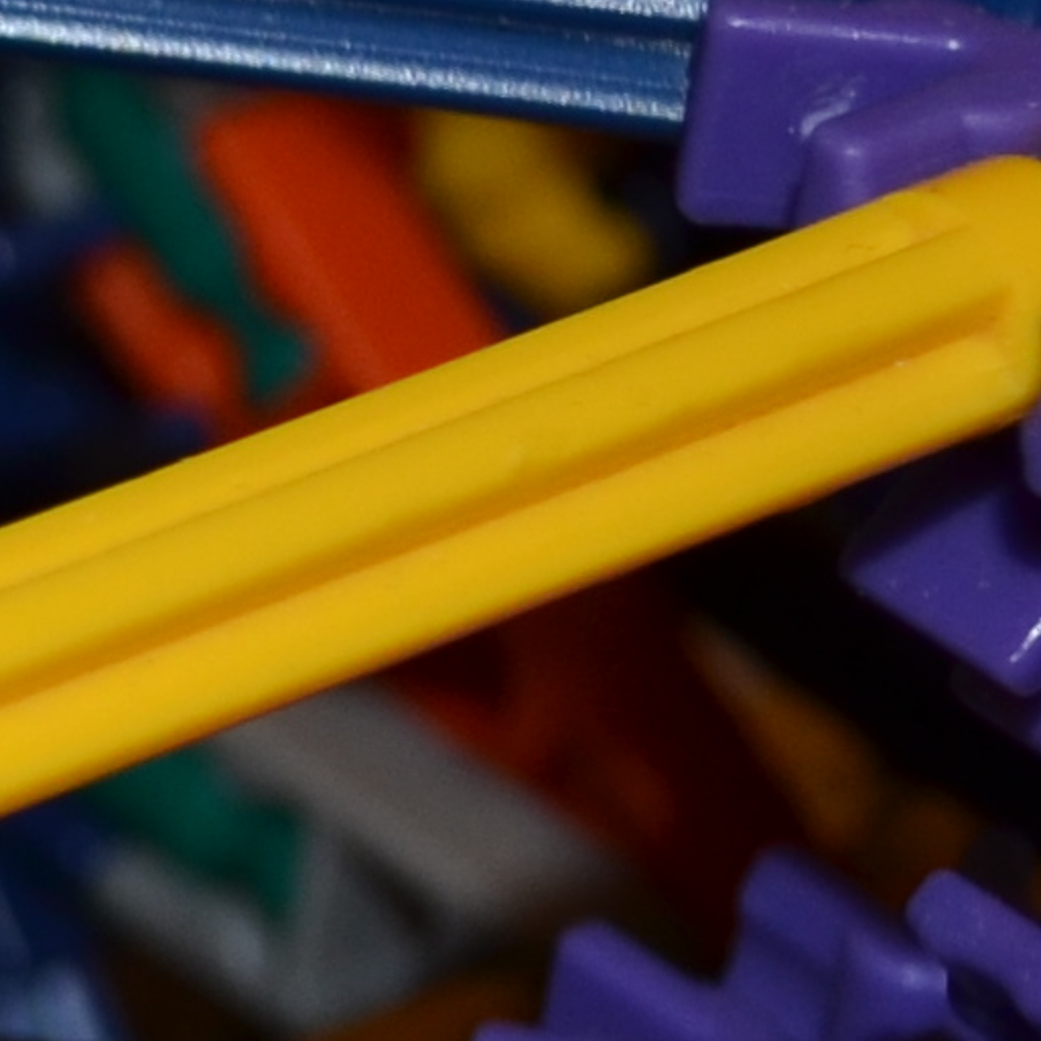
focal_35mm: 318
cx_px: -2877
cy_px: 79
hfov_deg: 5.0
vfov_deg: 5.5
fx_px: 10819
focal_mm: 26
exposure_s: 1/30
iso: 200
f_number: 5.6
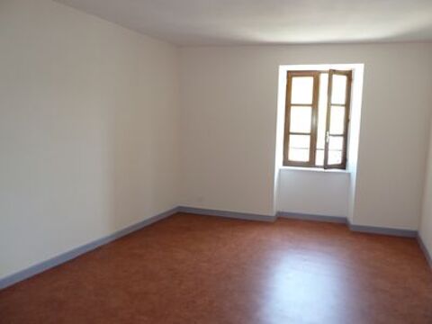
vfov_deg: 54.9
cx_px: 216
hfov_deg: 69.4
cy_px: 162
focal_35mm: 25
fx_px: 312
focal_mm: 4.1
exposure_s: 1/30
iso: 250
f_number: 3.3
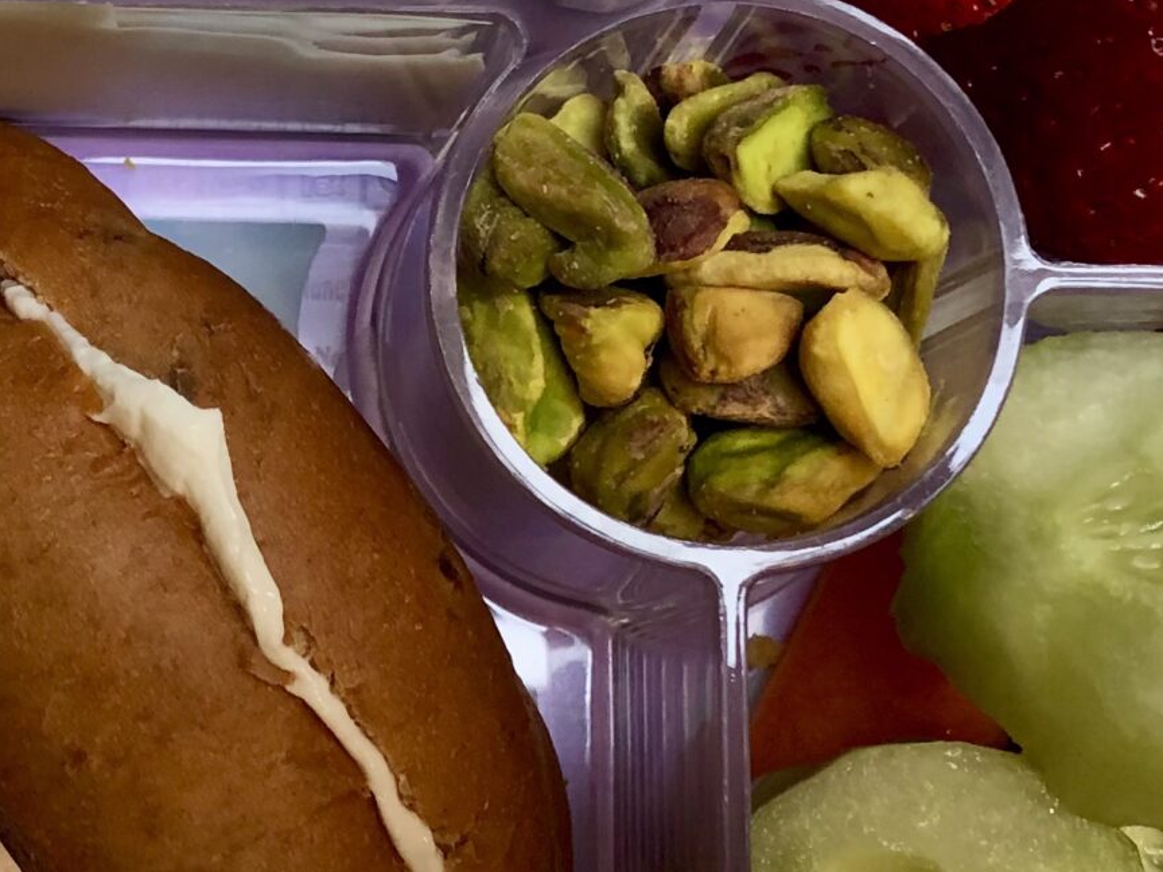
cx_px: 253
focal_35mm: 83
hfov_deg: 23.3
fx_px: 2789
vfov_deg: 17.8
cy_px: 428
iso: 32
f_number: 1.8
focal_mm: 4
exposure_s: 1/30
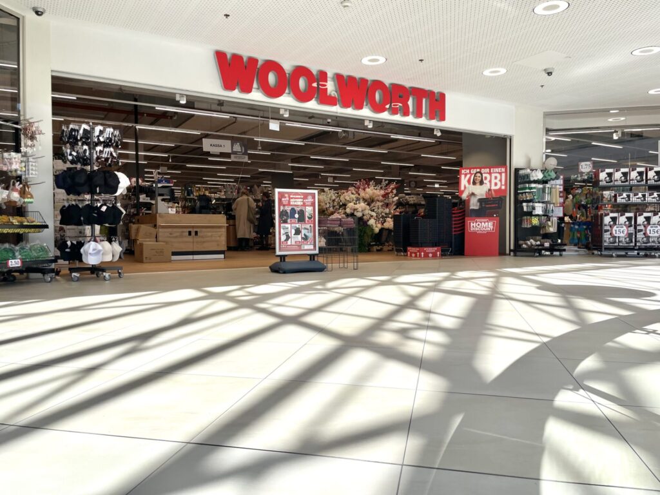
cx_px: 330
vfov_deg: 53.1
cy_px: 248
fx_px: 496
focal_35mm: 26
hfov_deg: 67.3
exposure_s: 1/690
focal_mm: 4.2
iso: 32
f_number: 1.6
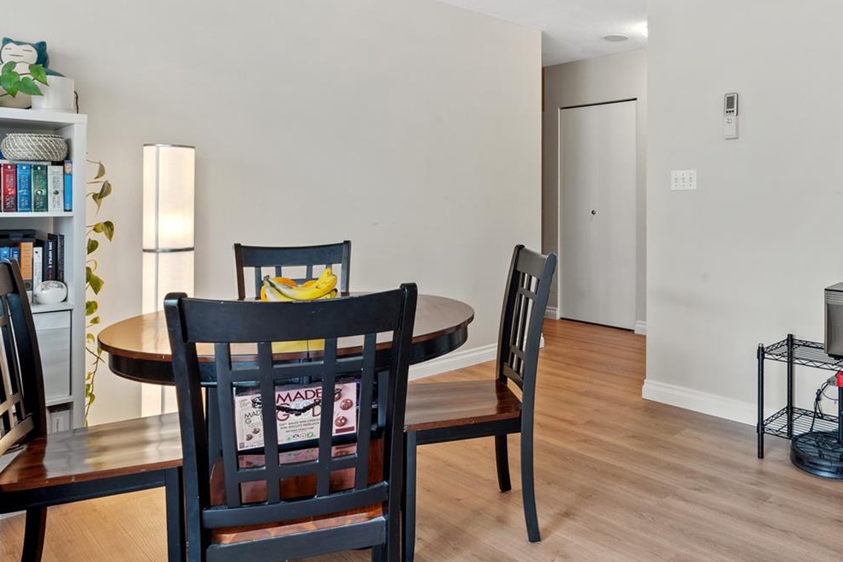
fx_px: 609
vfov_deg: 49.0
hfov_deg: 67.0
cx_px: 580
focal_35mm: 26
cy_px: 207
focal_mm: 16
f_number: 5.6
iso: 400
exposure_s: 1/8
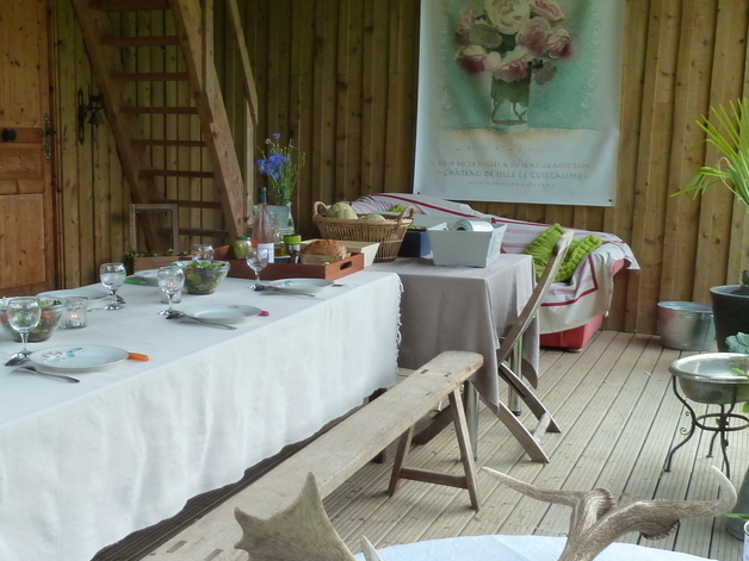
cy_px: 307
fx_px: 952
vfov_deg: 32.9
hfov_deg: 42.1
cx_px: 224
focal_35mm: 44
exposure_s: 1/30
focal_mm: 4.4
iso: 125
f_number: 3.3
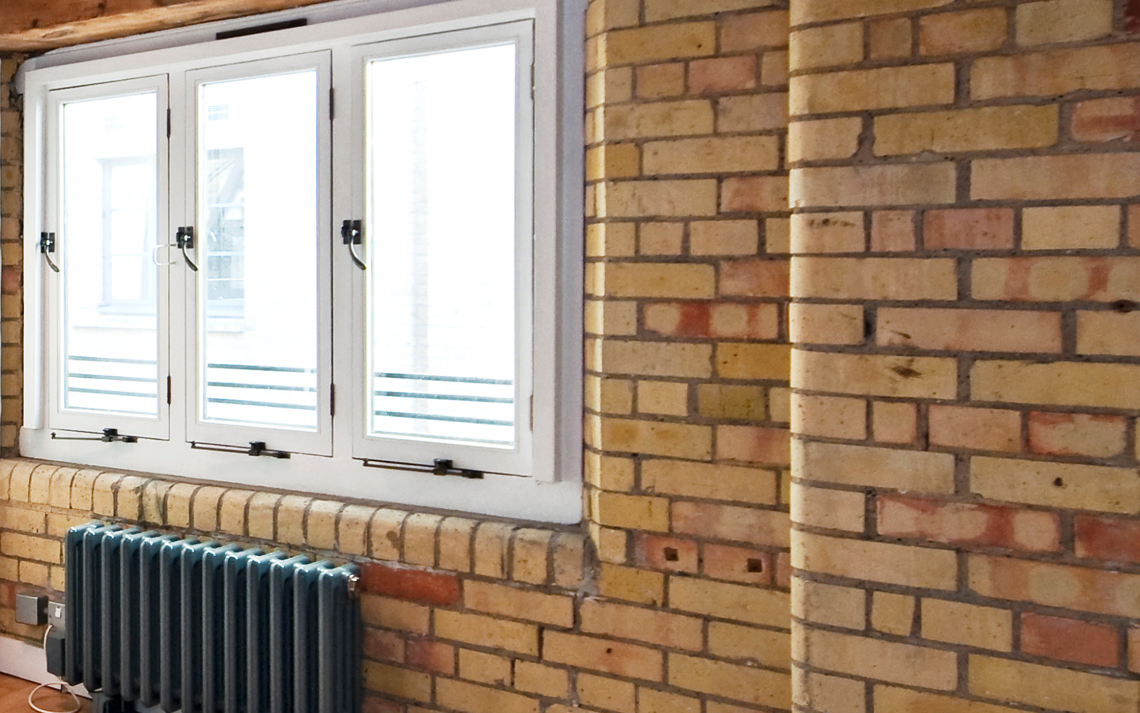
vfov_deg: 30.2
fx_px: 1314
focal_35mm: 42
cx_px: -157
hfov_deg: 37.8
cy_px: 250
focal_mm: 11
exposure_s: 1/8
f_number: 8
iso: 250
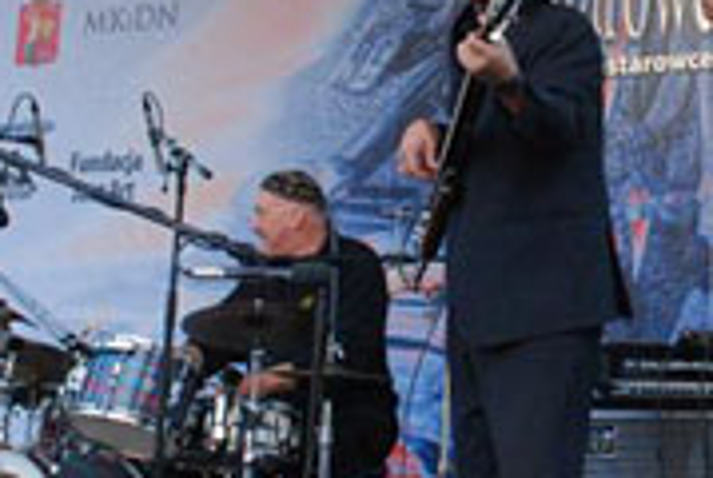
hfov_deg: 17.2
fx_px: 2321
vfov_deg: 11.7
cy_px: 42
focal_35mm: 117
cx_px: 669
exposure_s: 1/160
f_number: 6.3
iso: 1250
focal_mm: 28
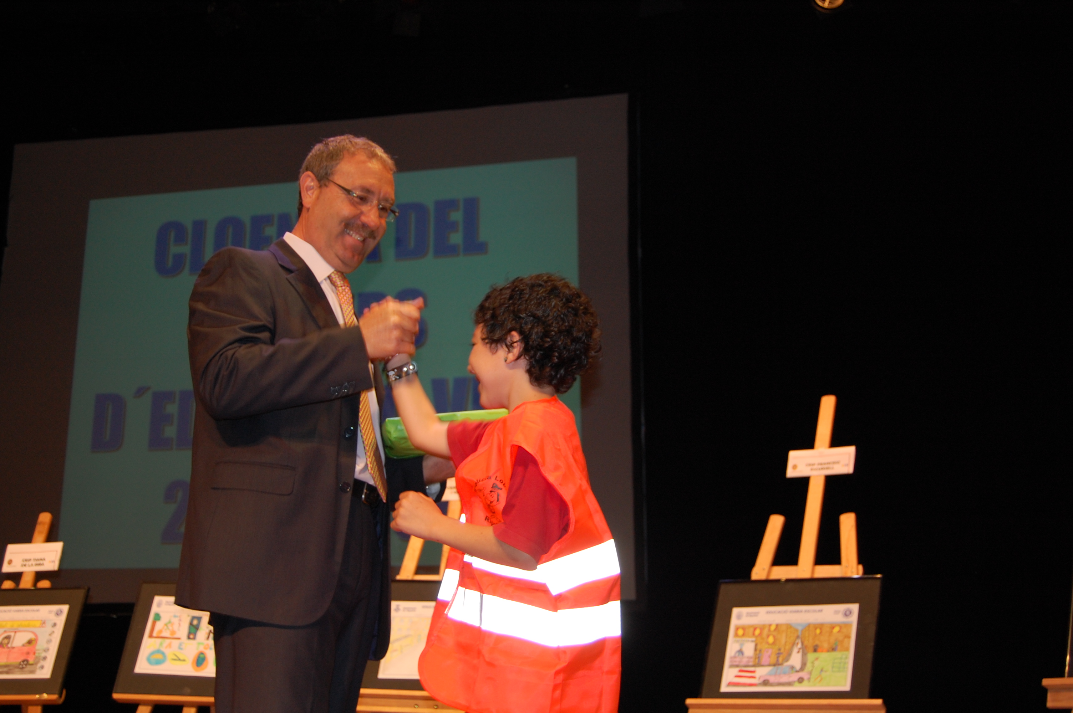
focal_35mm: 48
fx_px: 1429
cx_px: 536
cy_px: 356
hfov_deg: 41.1
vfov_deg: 28.0
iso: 400
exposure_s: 1/60
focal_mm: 32
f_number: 4.5
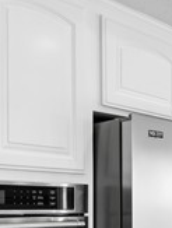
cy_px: 210
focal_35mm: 64
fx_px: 422
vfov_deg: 28.9
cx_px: 246
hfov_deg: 20.3
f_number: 9
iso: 200
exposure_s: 1/25
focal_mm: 17
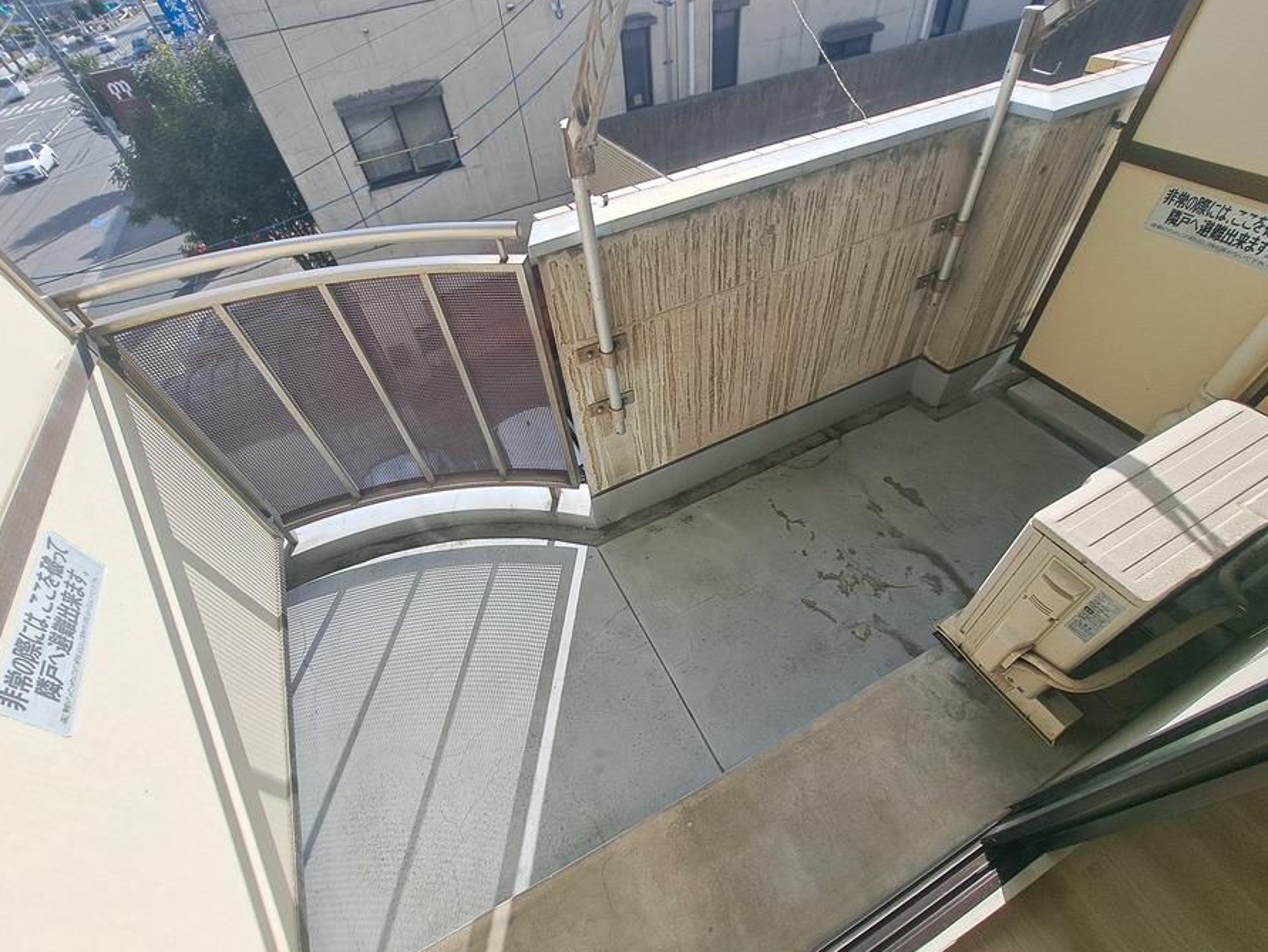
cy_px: 481
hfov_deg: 102.0
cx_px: 632
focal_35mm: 14
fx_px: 513
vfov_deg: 85.7
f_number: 2.2
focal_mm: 1.74
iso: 50
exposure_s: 1/1054
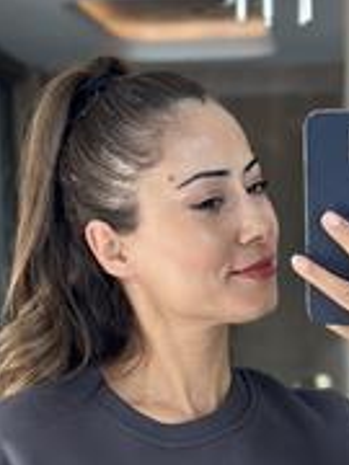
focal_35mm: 135
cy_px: 607
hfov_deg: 11.0
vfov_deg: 14.0
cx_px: 155
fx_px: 1815
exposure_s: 1/195
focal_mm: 6.86
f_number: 1.78
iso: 80
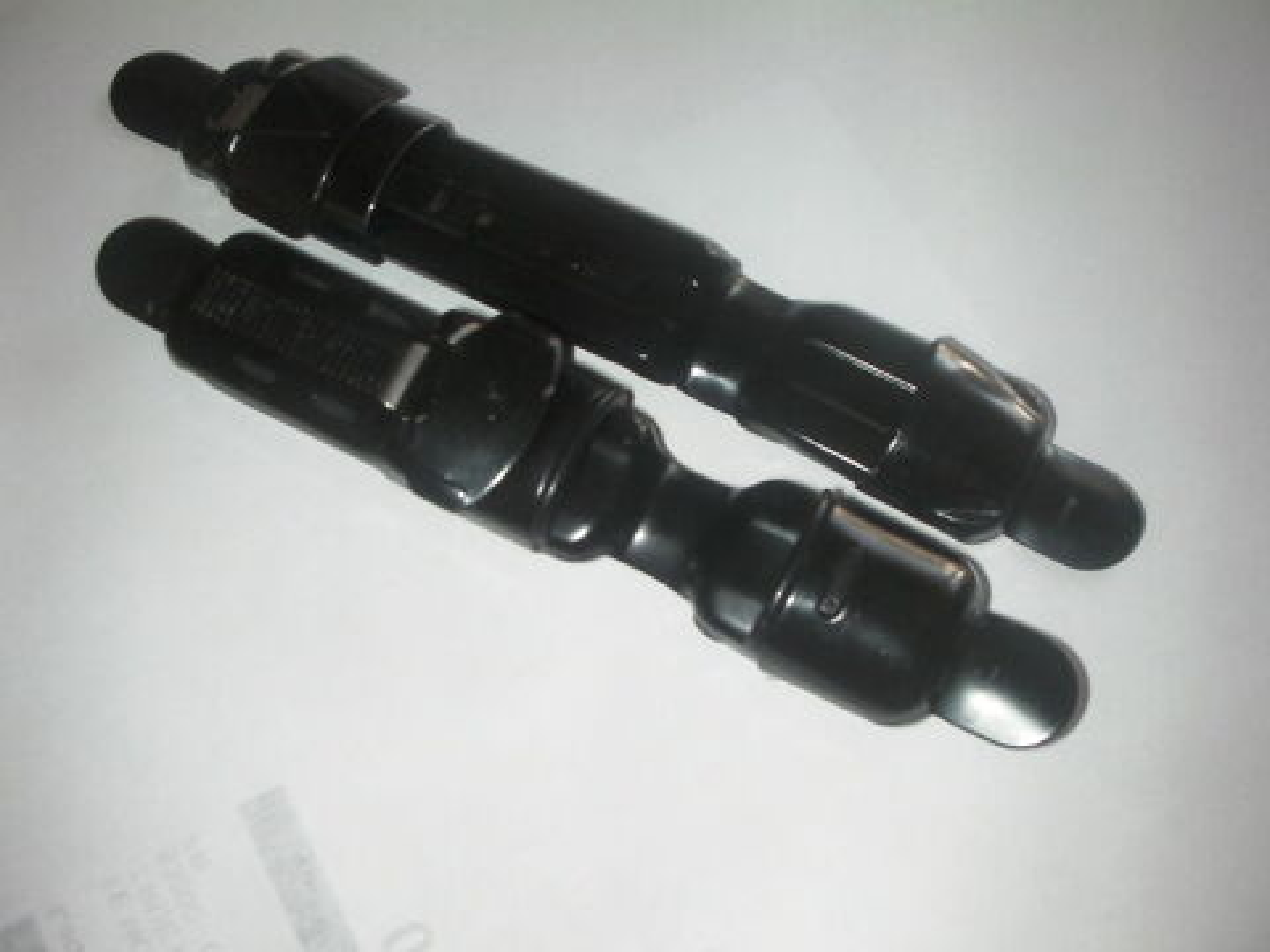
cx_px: 635
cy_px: 476
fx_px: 1394
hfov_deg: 49.0
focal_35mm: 38
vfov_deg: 37.7
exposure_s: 1/30
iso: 200
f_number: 5.6
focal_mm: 6.3
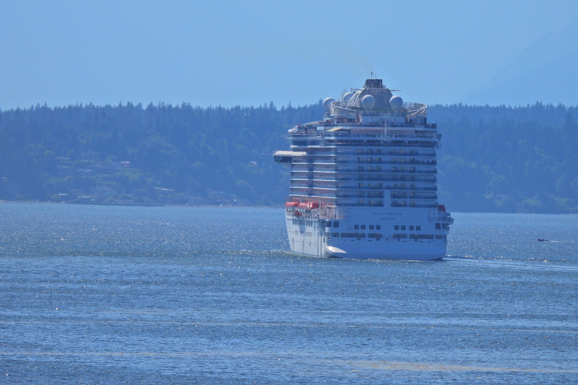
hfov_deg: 2.8
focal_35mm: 730
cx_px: 289
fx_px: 11718
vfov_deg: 1.9
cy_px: 179
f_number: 5.6
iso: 100
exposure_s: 1/1600
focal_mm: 125
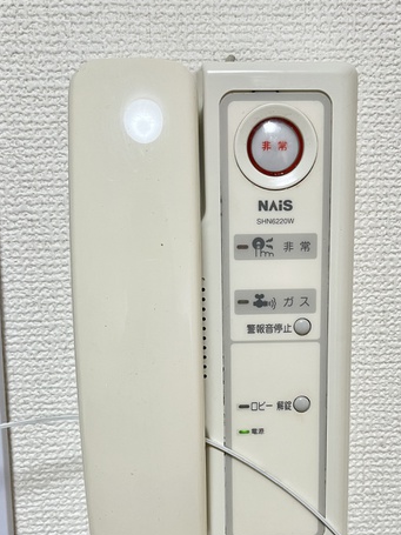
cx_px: 233
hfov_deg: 35.9
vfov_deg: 46.3
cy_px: 339
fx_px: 618
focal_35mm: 40
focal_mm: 5.1
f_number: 1.6
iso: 100
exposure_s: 1/60
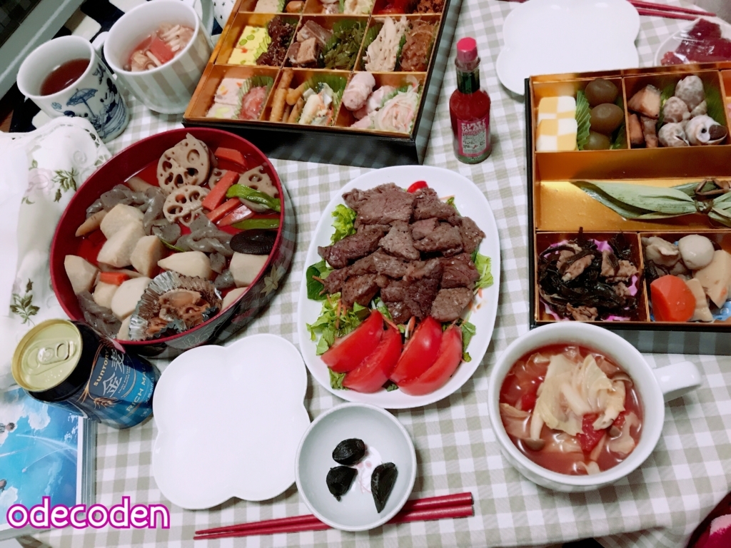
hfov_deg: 63.4
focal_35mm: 28
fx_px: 591
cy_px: 274
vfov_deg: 49.7
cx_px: 366
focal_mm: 3.99
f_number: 1.8
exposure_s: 1/17
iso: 50
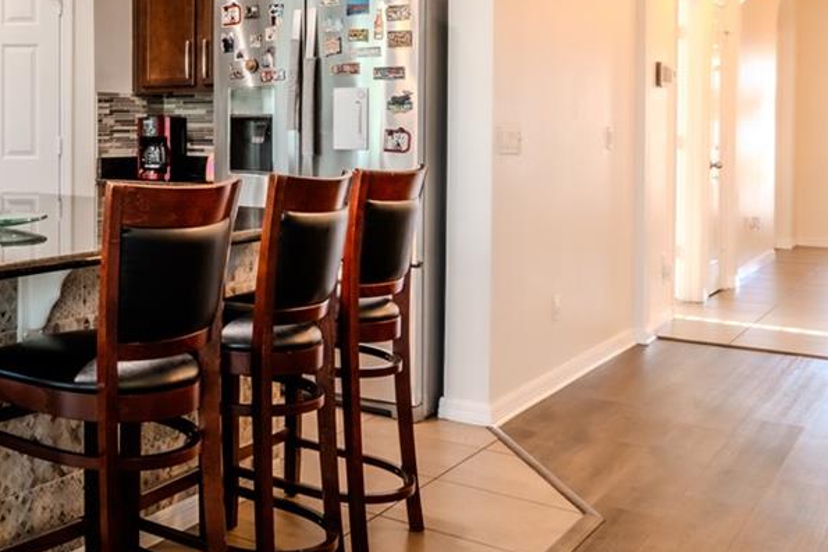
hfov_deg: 38.7
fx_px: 989
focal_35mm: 43
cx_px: -50
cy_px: 150
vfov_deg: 30.8
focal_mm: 16
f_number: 18
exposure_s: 1/2
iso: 100
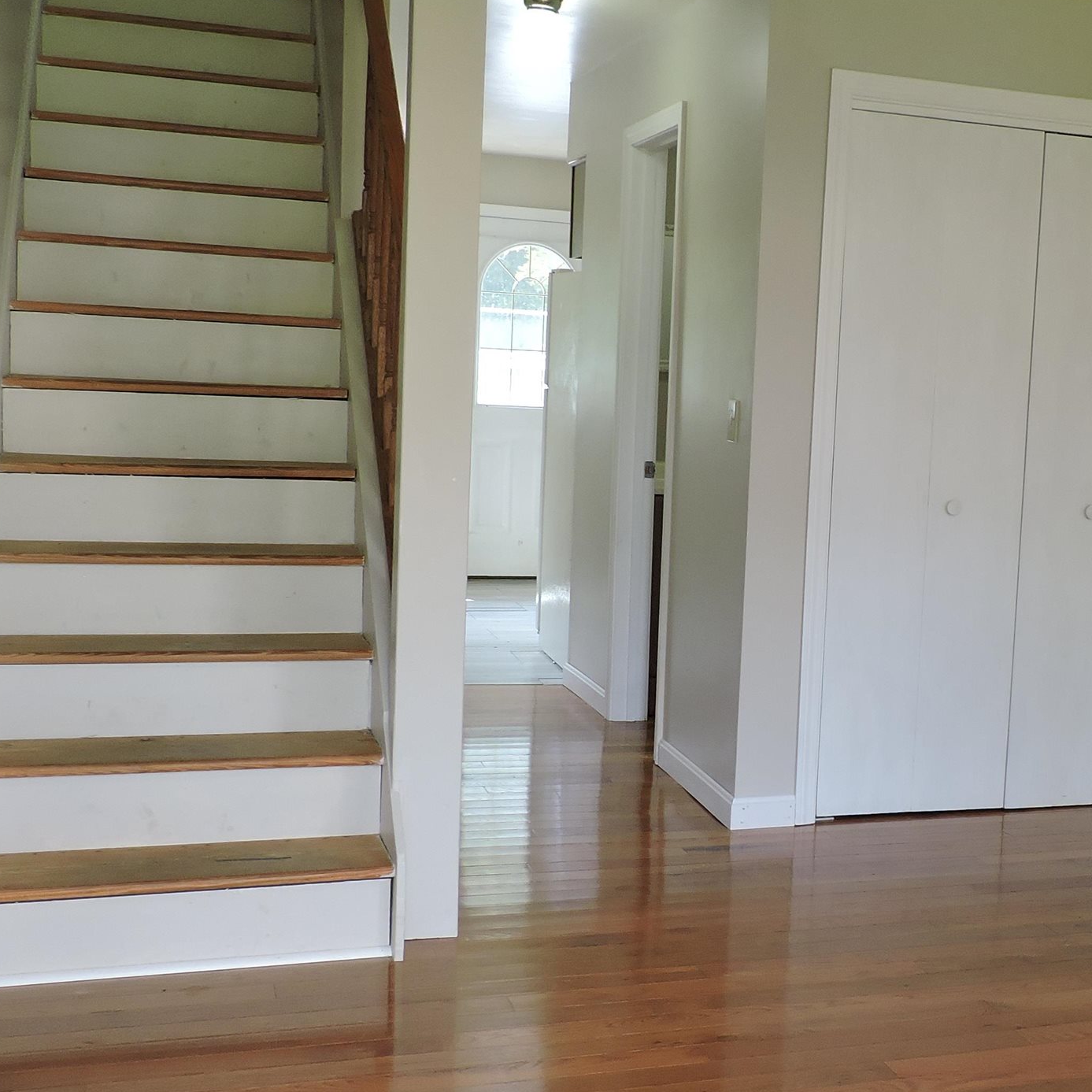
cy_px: 571
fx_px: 1677
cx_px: 846
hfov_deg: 35.1
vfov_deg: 36.1
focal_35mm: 47
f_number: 3
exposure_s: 1/30
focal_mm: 4.3
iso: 160
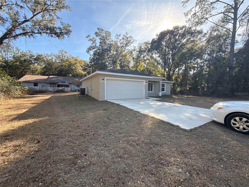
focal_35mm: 14
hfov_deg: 102.1
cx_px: 124
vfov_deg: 85.7
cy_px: 94
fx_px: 101
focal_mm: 2.22
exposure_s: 1/468
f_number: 2.2
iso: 64
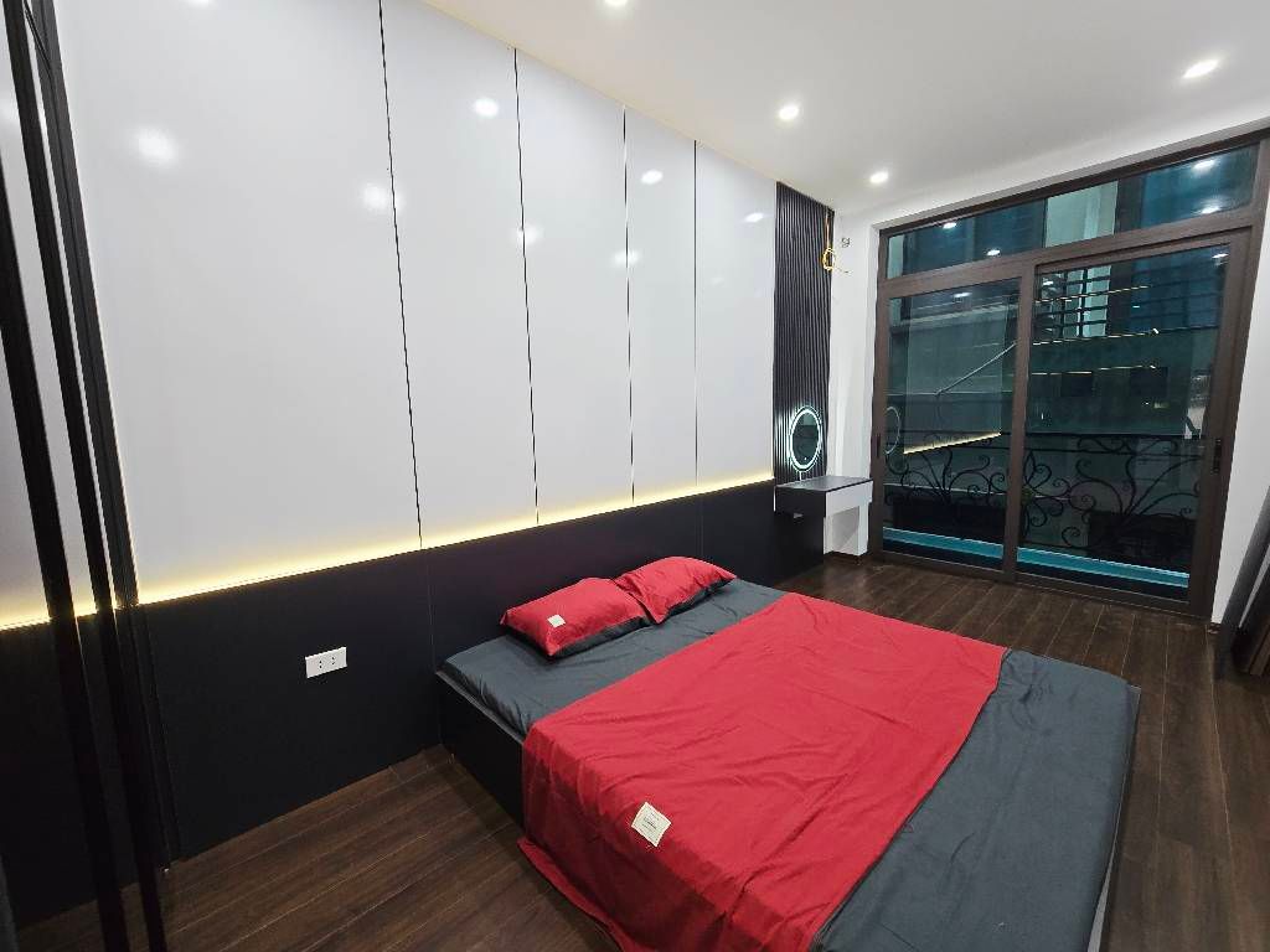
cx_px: 635
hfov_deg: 106.2
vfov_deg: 89.9
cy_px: 476
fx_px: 477
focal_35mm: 13
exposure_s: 1/50
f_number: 2.2
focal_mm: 2.2
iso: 160
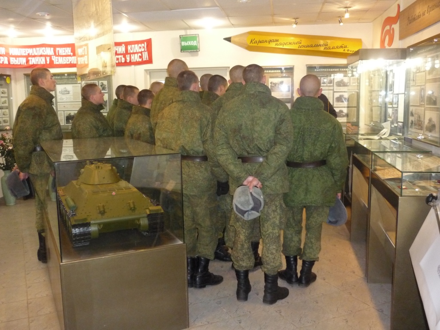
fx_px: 419
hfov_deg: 55.4
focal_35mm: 33
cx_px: 220
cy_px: 165
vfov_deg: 42.9
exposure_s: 1/30
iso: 500
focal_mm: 5.5
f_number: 2.8
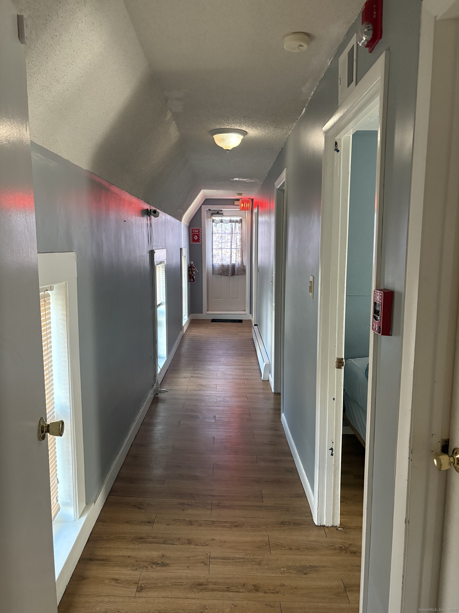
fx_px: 460
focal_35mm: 26
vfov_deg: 67.3
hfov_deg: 53.1
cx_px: 230
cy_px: 306
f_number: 1.6
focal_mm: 5.96
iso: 400
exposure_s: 1/60
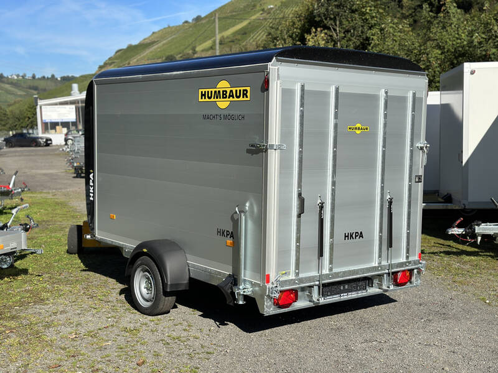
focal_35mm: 48
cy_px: 186
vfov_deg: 30.3
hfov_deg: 39.7
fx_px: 691
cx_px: 249
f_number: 1.78
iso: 80
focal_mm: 6.86
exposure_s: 1/5263
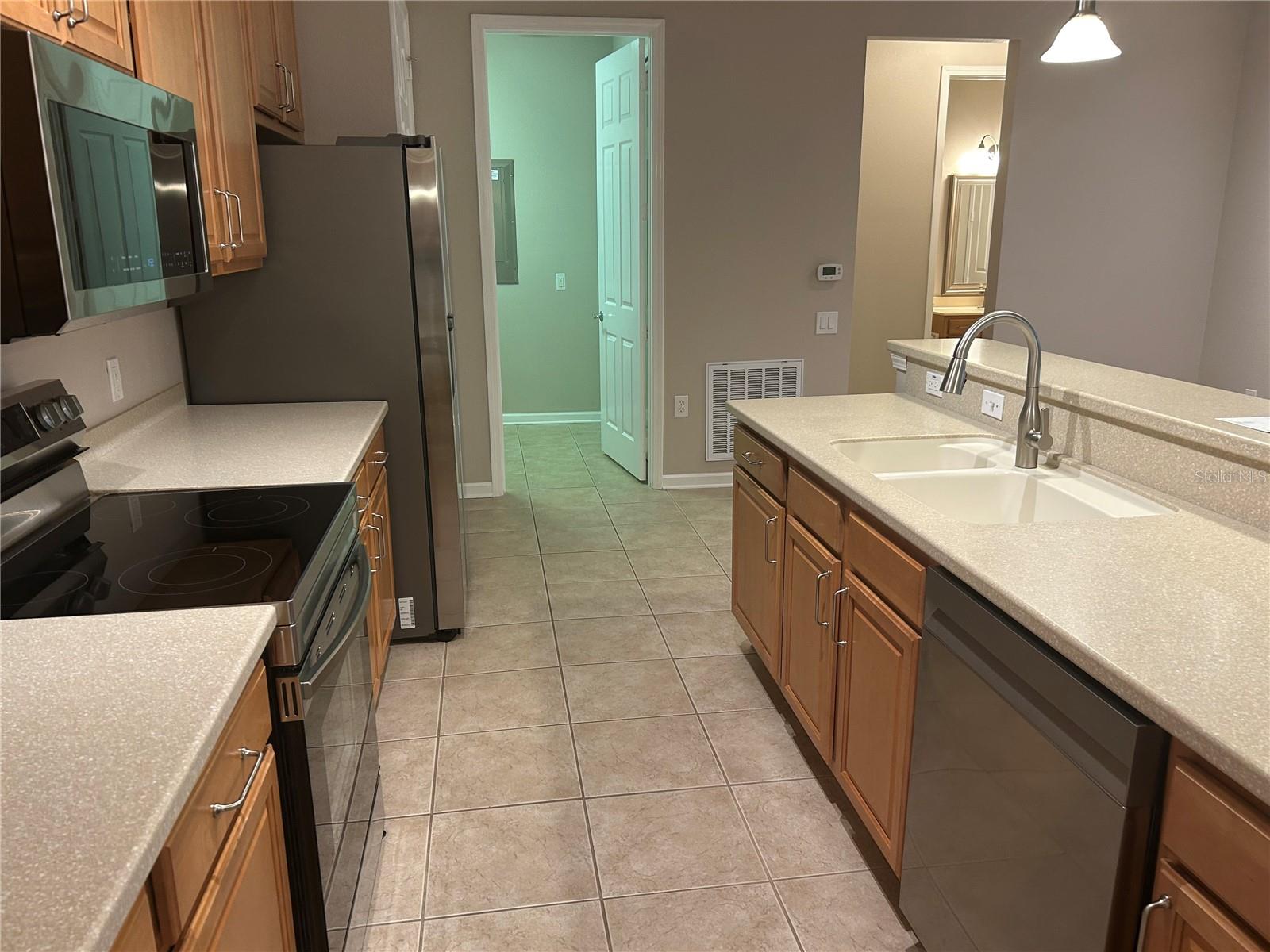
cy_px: 476
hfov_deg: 67.3
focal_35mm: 26
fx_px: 954
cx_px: 635
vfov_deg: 53.1
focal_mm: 5.7
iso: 125
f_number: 1.5
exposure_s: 1/60
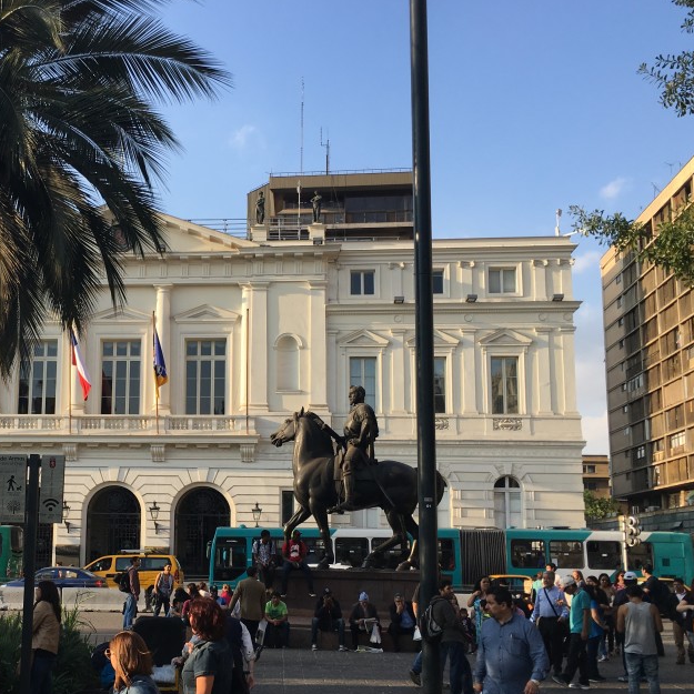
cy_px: 404
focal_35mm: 42
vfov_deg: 39.9
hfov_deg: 38.8
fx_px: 953
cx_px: 162
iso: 25
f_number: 2.2
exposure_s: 1/663
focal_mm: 4.15
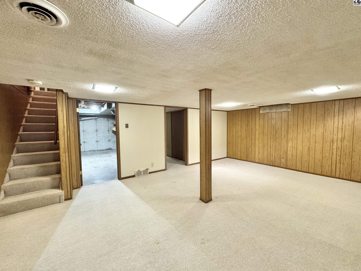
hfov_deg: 102.1
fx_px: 146
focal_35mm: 14
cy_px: 136
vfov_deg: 85.7
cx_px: 180
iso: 500
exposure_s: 1/60
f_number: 2.2
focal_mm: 2.22
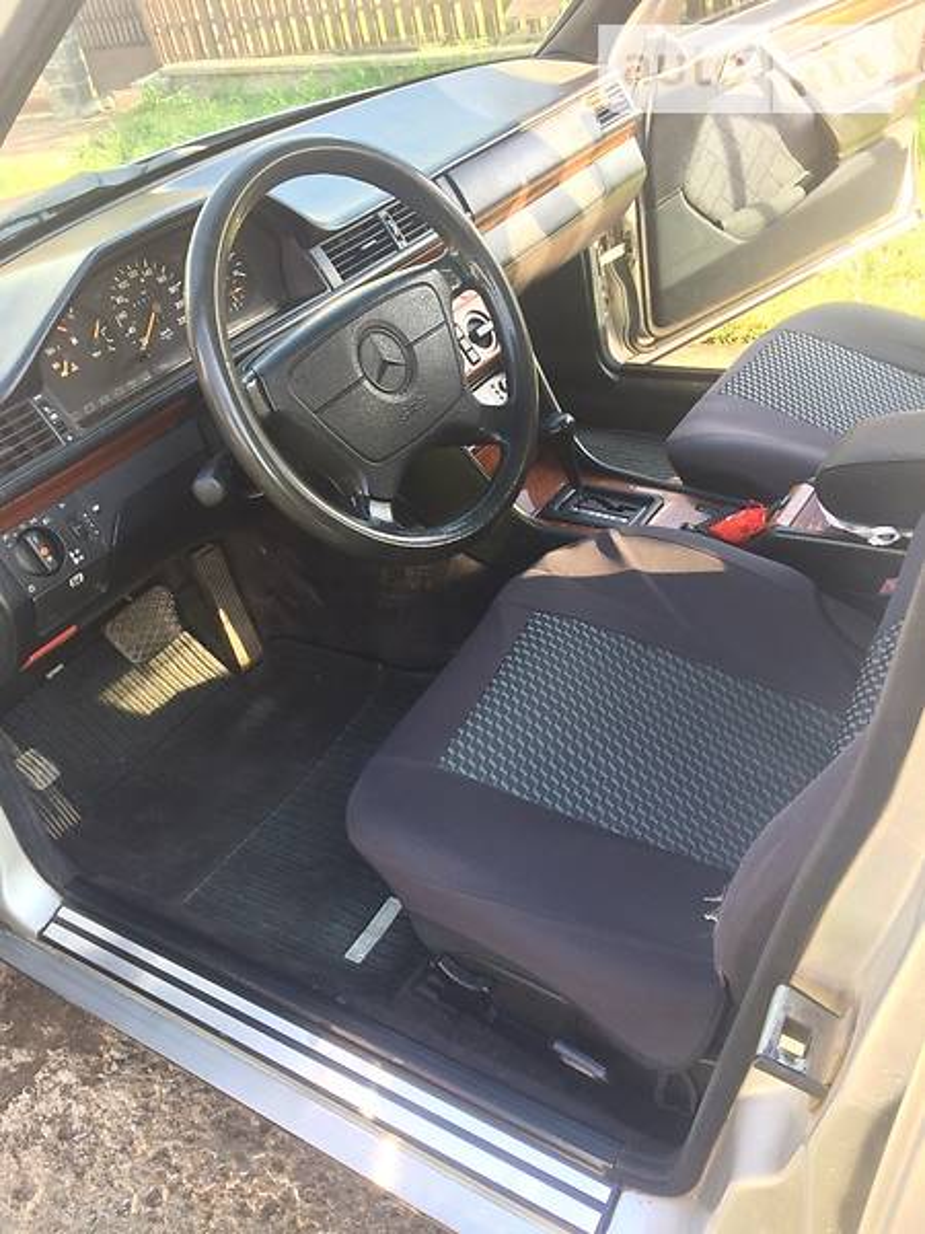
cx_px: 462
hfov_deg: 48.2
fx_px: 1033
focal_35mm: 29
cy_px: 617
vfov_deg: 61.7
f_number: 2.2
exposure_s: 1/50
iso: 32
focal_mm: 4.2
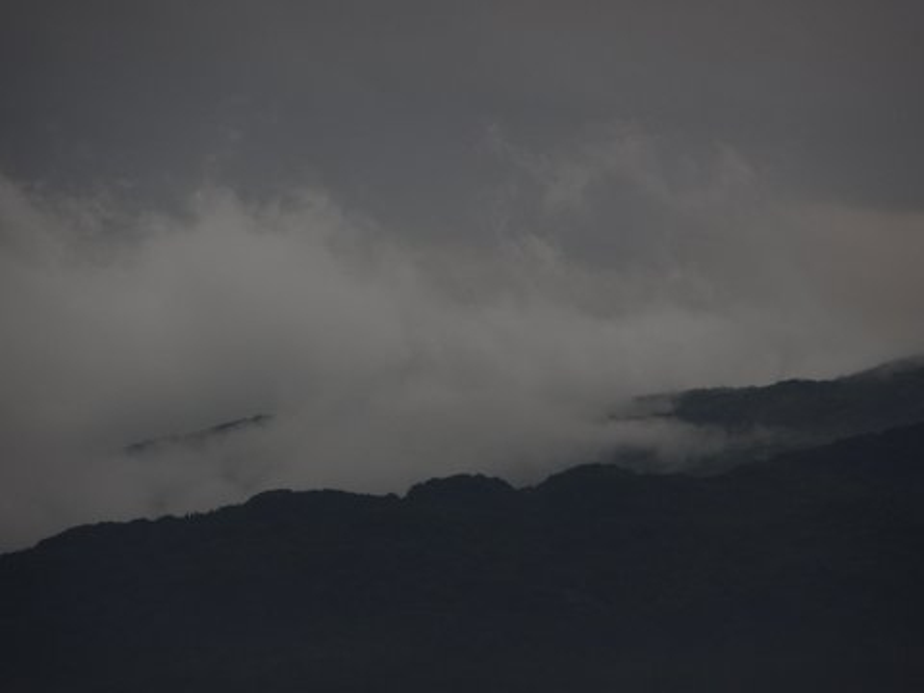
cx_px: 462
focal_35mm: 413
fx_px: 11024
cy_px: 346
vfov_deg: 3.6
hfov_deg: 4.8
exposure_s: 1/80
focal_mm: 70.55
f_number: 6.3
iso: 80
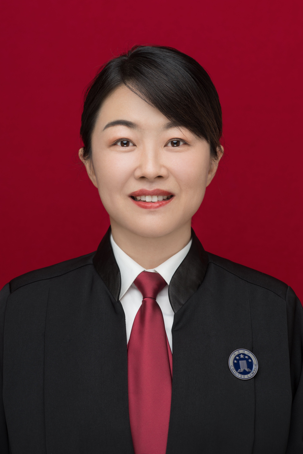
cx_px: 152
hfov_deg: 16.1
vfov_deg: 23.9
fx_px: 1073
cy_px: 227
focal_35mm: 85
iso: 100
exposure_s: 1/125
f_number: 5.6
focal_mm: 85
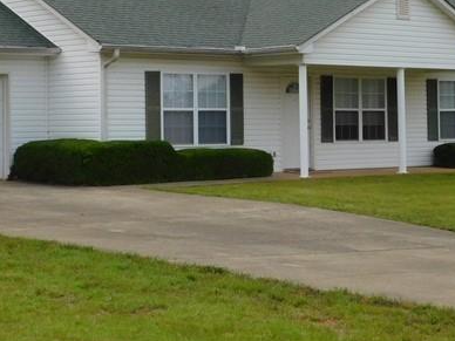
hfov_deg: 20.7
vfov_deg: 15.3
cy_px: 15
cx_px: 224
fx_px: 1249
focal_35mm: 95
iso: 125
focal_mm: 6.3
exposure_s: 1/640
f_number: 3.5
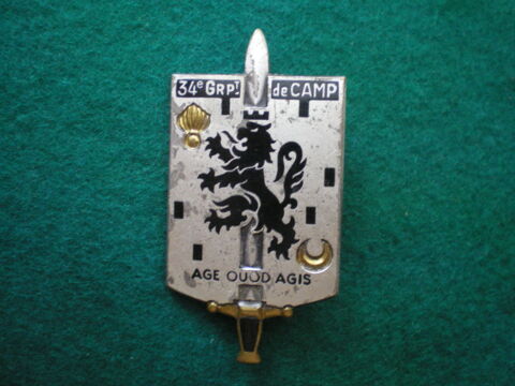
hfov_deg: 49.0
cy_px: 193
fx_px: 565
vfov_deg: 37.7
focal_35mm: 38
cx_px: 258
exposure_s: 1/20
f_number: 3.1
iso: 400
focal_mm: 6.3
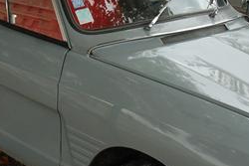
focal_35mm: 95
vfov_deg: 14.4
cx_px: 112
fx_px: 657
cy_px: 85
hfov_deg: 21.4
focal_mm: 22
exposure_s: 1/125
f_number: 5.6
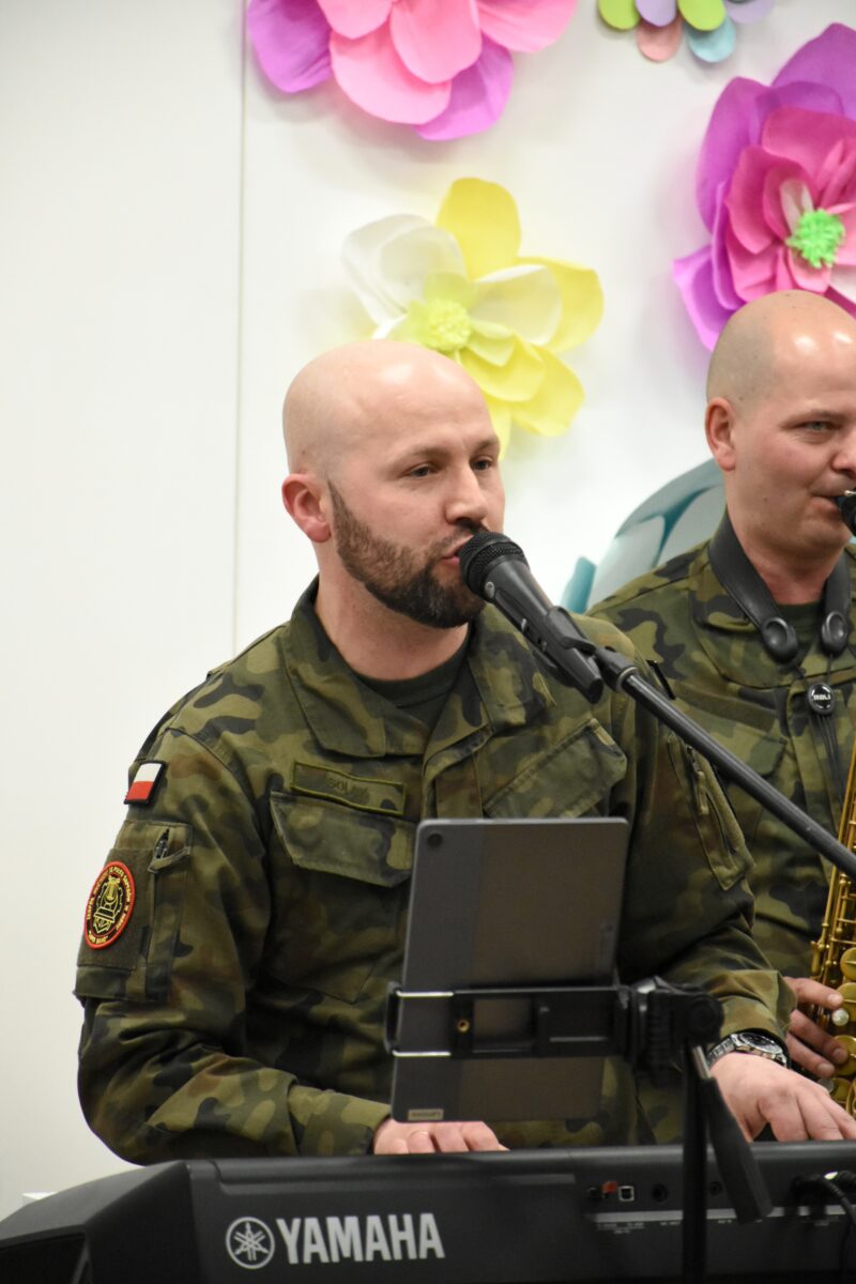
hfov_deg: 6.5
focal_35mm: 210
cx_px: 428
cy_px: 642
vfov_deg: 9.8
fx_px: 7489
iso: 5000
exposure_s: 1/125
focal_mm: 140
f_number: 5.6
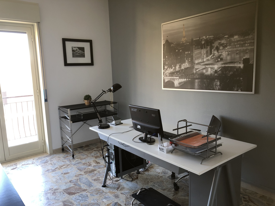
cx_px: 138
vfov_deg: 49.7
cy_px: 103
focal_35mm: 28
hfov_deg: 63.4
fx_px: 222
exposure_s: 1/20
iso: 32
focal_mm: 3.99
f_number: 1.8
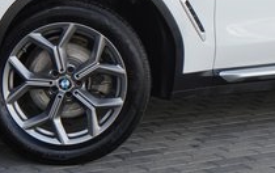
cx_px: 206
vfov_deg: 10.5
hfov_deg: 16.7
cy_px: 14
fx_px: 931
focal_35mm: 124
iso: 1000
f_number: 8
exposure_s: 1/400
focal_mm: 40
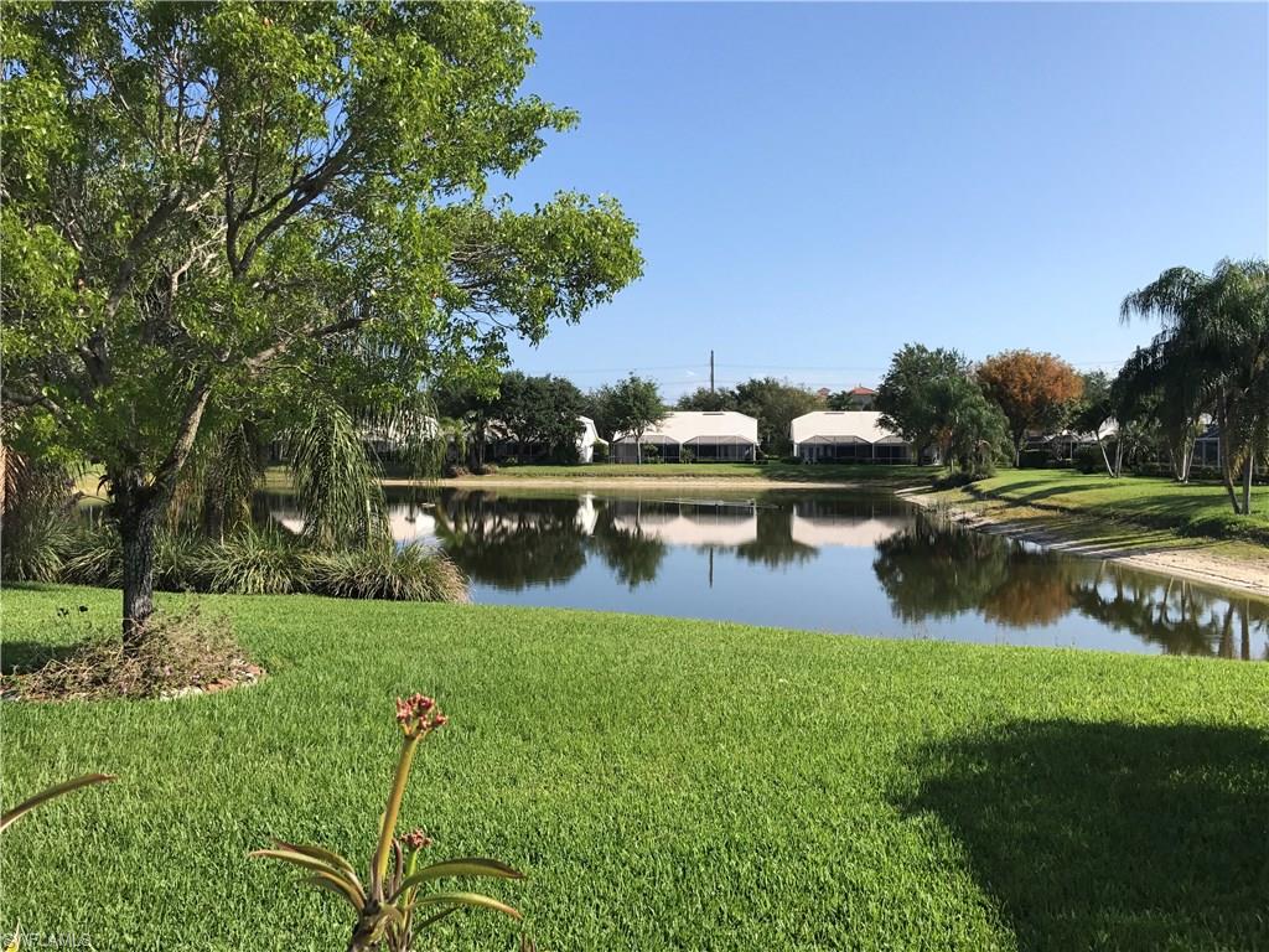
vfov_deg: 49.7
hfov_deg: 63.4
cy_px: 476
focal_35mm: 28
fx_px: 1026
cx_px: 634
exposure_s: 1/2083
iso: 20
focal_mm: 3.99
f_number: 1.8
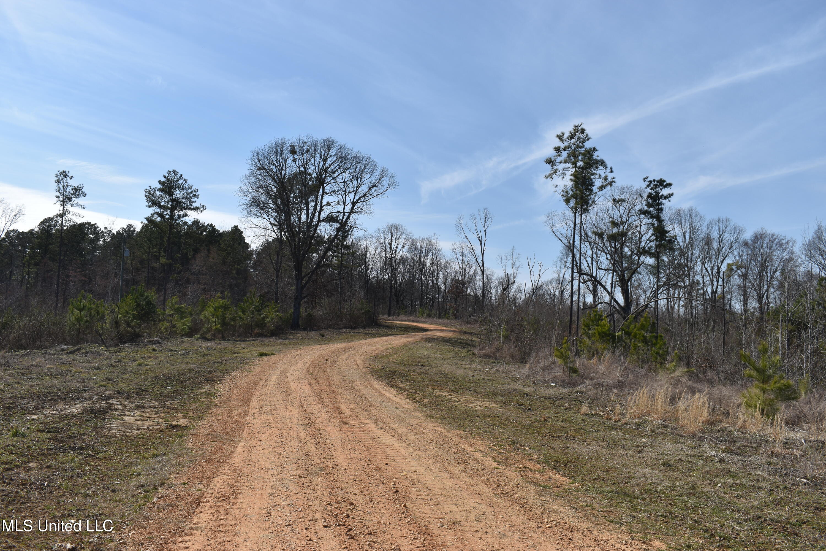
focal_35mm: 33
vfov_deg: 40.0
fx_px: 757
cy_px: 276
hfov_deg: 57.2
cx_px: 413
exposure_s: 1/500
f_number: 8
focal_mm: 22
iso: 100
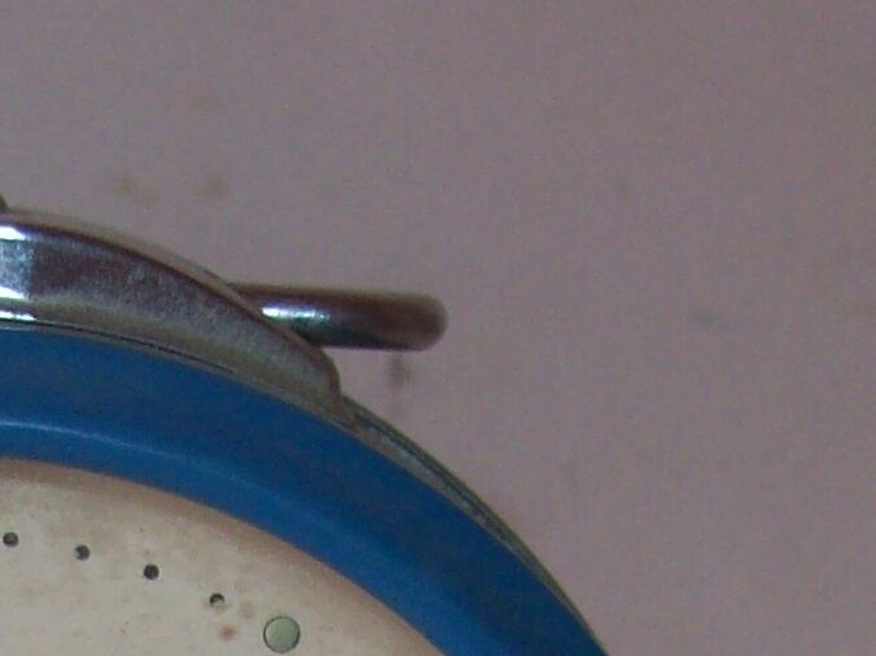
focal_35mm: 153
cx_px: -76
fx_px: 3870
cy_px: 1299
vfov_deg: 9.1
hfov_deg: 12.7
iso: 80
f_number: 2.7
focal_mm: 6
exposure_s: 1/64
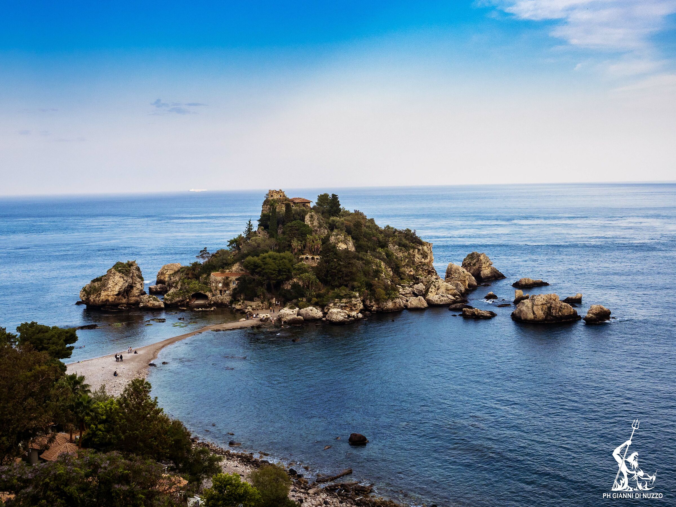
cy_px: 254
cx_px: 338
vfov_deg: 34.3
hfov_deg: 44.8
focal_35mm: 42
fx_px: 820
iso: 500
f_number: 6.3
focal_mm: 21
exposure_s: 1/400
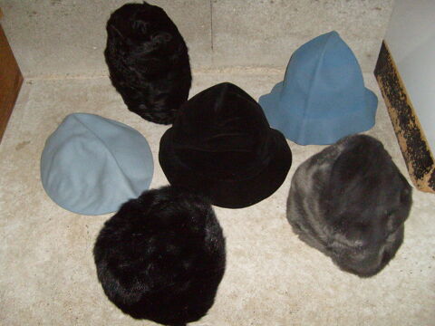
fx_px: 440
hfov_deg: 52.6
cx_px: 218
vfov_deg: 40.7
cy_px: 163
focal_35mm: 35
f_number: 2.8
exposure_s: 1/45
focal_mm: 5.8
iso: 400
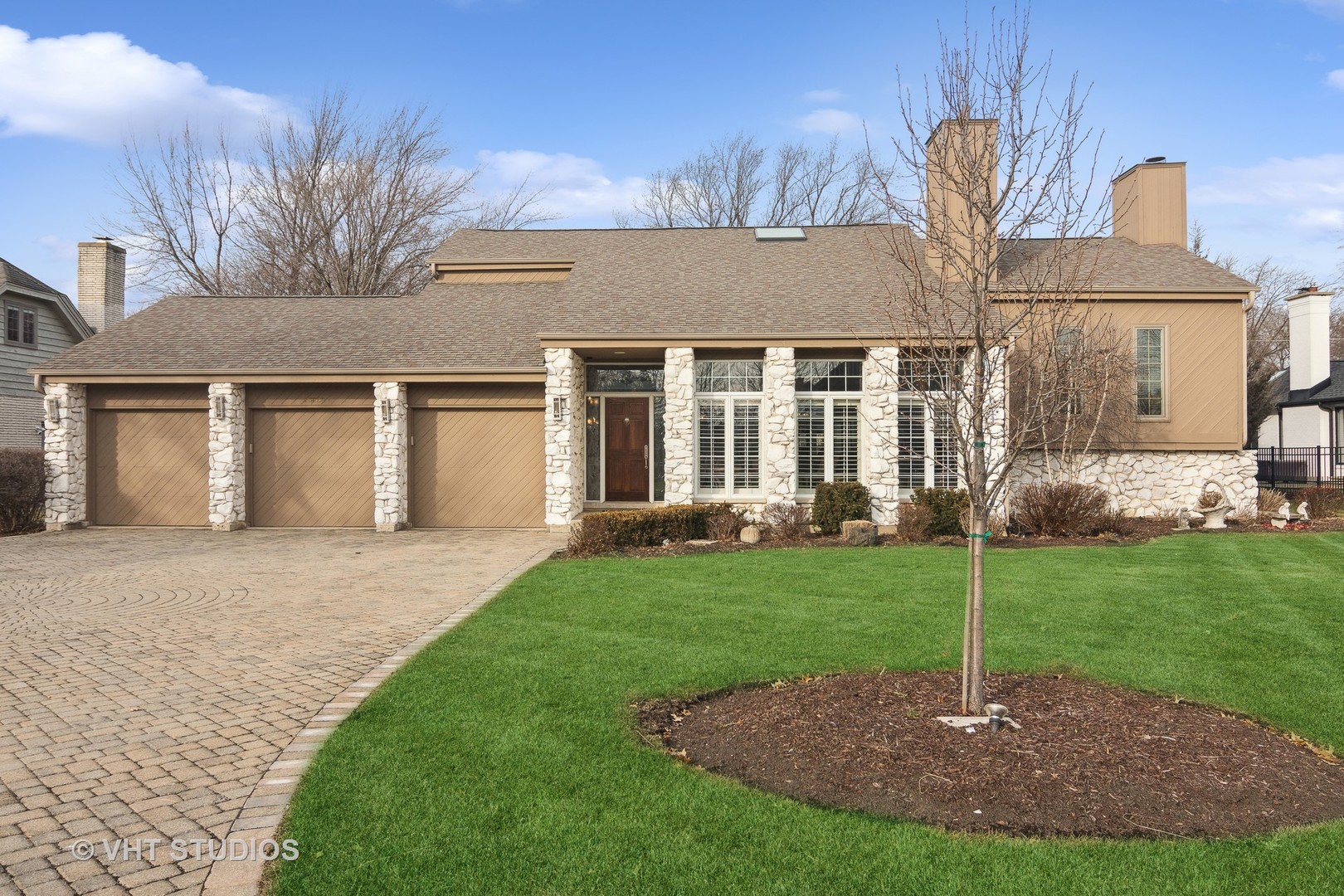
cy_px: 448
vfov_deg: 47.9
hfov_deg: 67.4
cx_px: 672
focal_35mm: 27
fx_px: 1008
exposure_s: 1/640
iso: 200
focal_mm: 18
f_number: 8
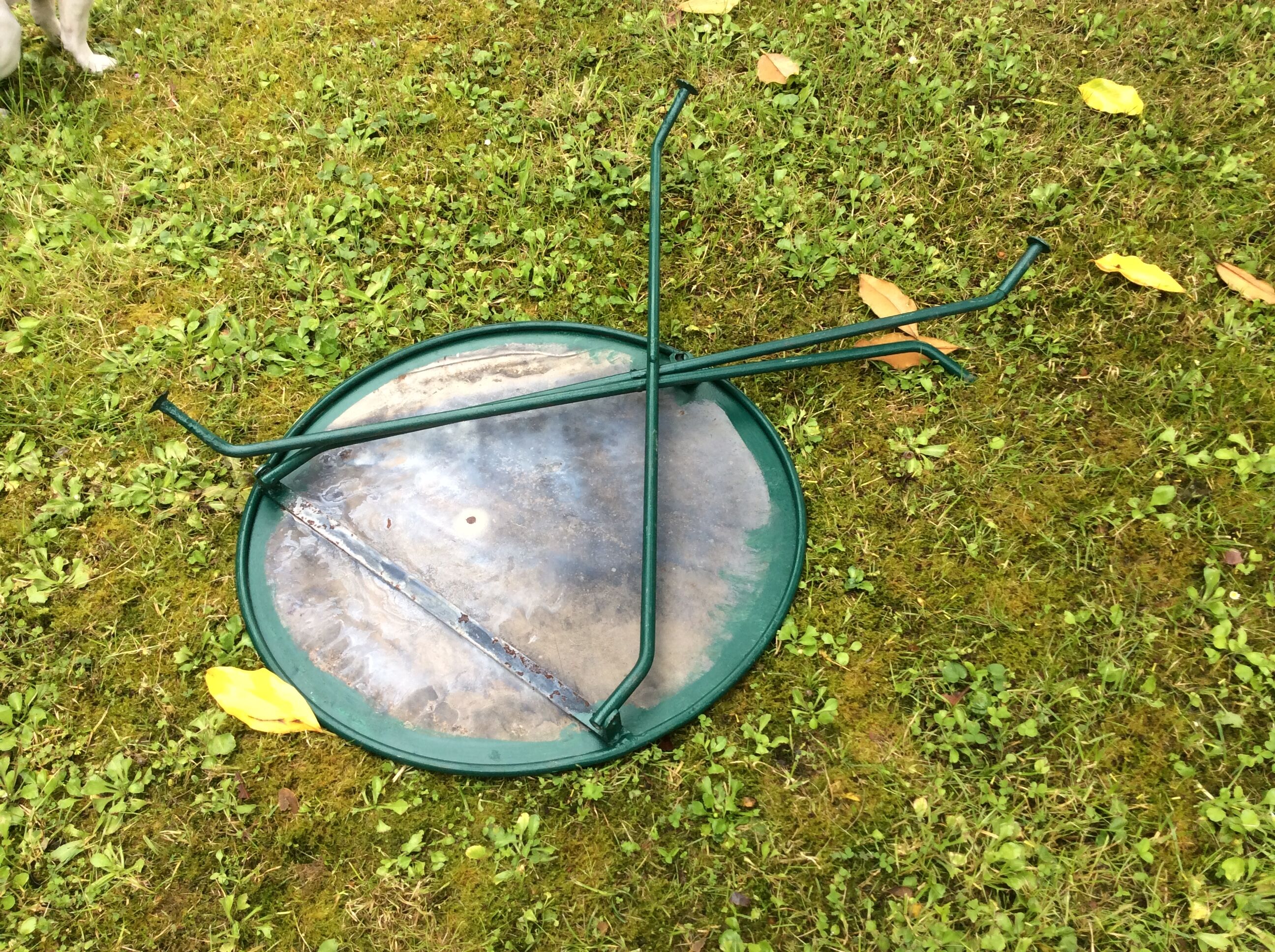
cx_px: 638
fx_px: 1177
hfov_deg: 56.9
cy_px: 476
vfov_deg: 44.1
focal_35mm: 32
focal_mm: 3.3
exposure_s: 1/204
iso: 32
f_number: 2.4
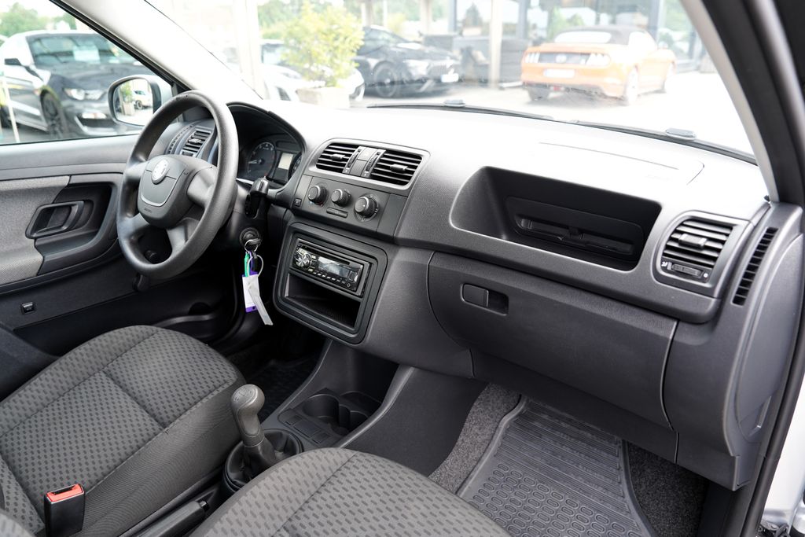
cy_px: 268
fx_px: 537
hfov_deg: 73.7
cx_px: 402
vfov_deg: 53.1
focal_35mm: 24
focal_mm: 24
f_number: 4
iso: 160
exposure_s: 1/60
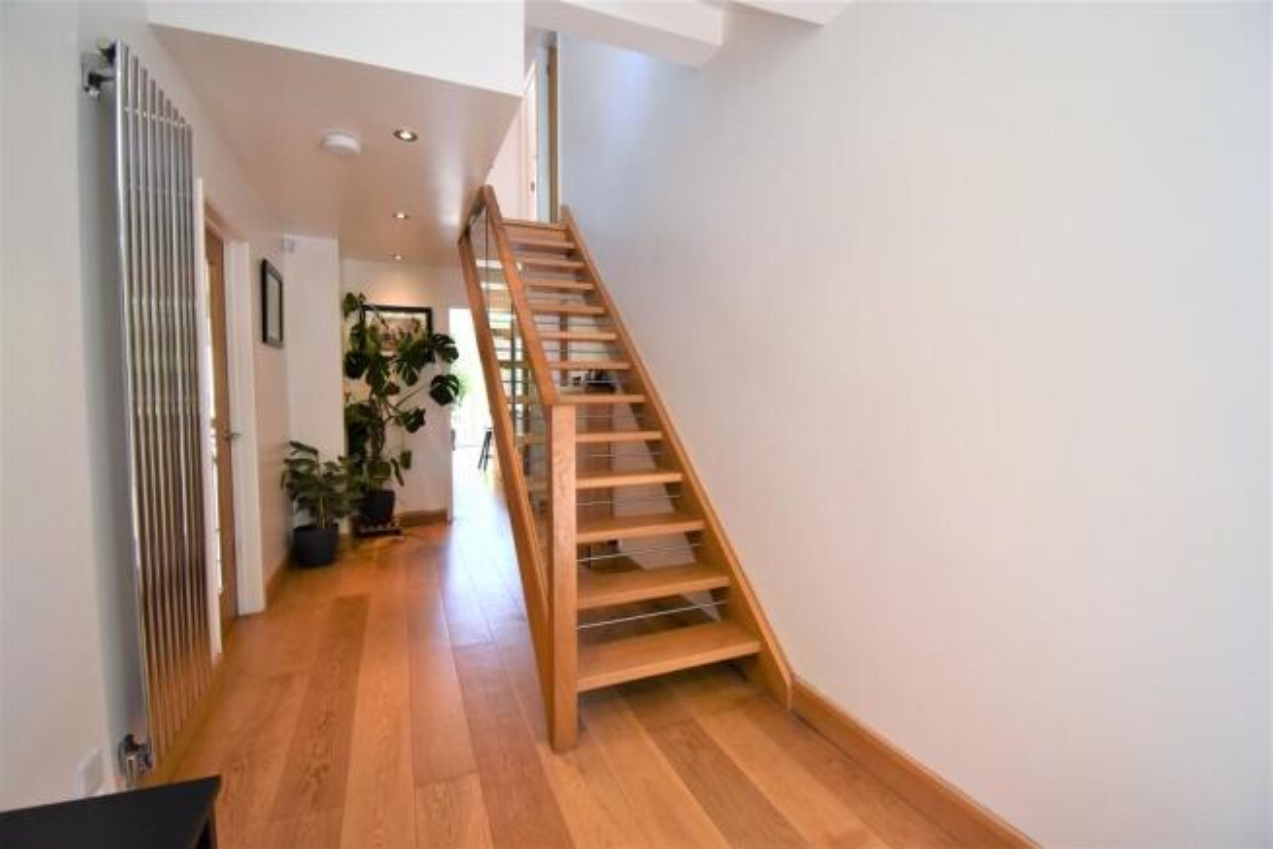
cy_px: 424
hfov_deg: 100.4
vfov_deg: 77.4
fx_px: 530
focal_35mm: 15
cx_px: 636
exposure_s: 1/100
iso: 800
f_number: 5
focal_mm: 10
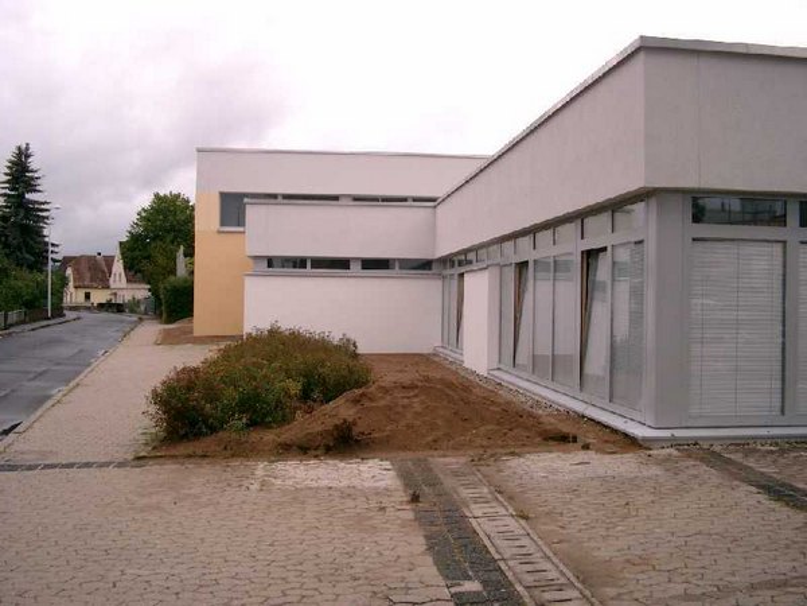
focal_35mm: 37
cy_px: 303
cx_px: 404
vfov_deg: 38.7
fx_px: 863
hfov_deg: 50.1
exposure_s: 1/320
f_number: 5
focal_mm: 7.6
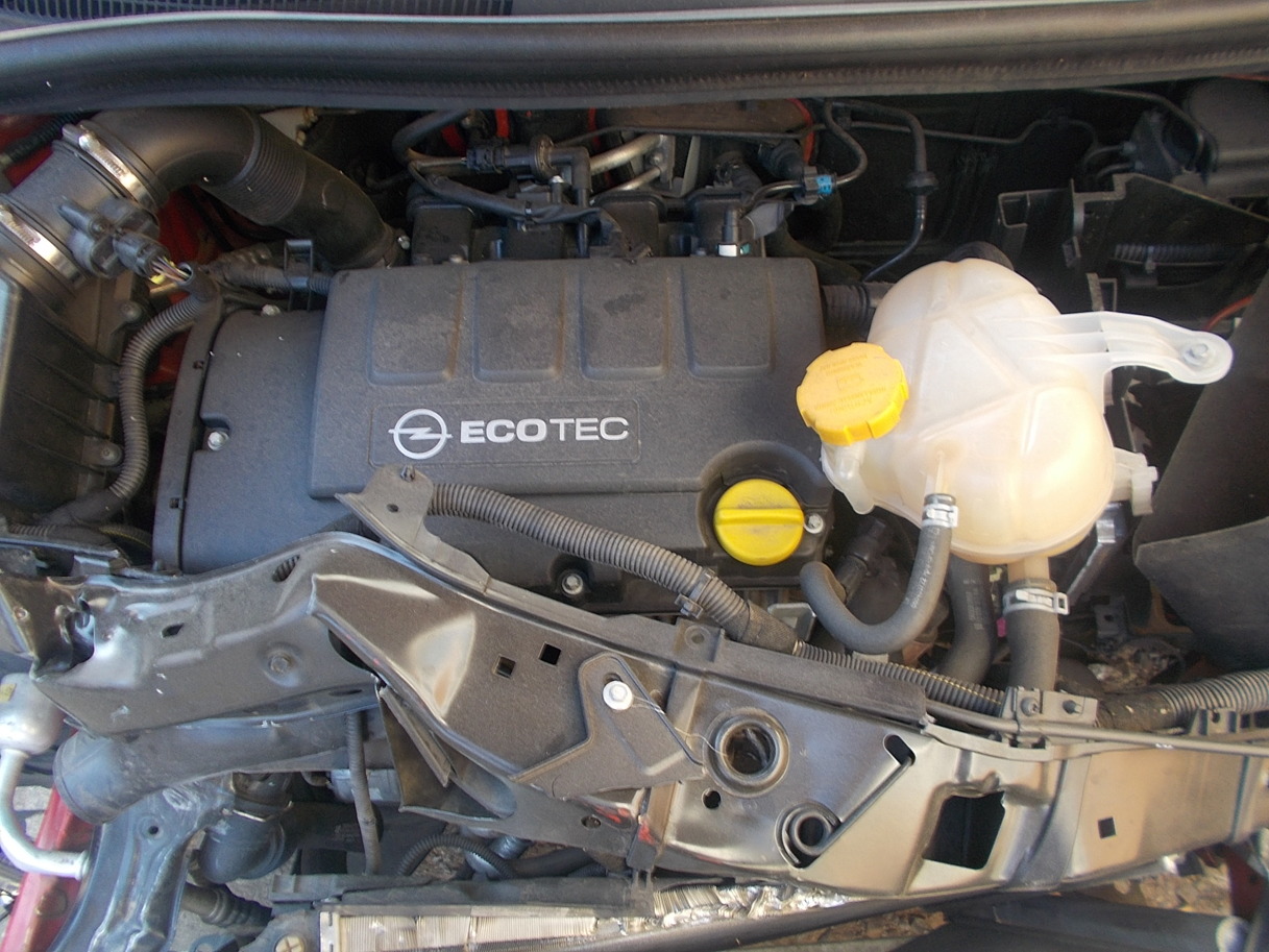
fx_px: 953
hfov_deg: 67.3
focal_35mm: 26
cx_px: 634
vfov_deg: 53.1
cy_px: 476
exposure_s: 1/25
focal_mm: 4.6
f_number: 3.2
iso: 100
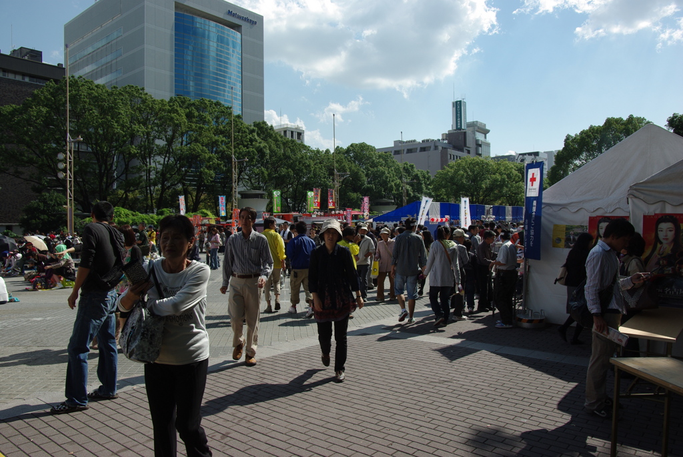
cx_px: 342
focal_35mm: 25
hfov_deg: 71.5
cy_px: 228
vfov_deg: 51.4
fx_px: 475
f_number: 8
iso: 100
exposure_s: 1/250
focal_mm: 17
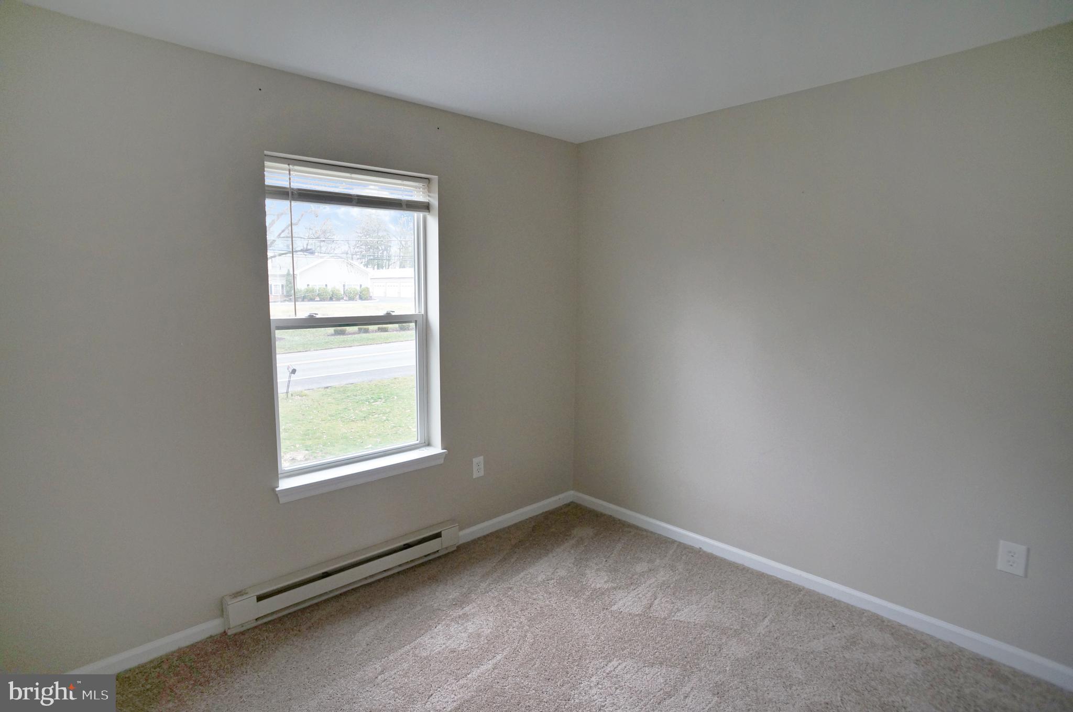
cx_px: 536
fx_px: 714
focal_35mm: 24
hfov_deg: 73.8
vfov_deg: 53.0
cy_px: 356
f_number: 4
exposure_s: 1/60
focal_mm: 16
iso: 640
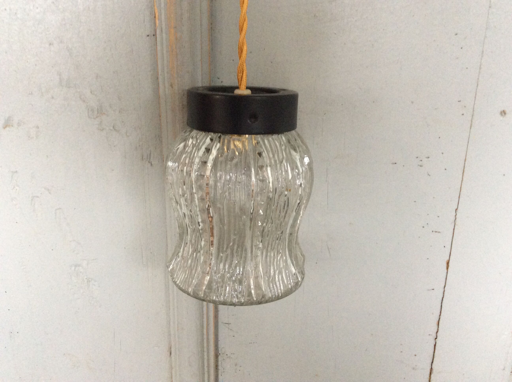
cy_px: 191
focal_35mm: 32
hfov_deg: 56.9
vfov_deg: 44.1
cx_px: 256
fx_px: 473
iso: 200
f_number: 2.4
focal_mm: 3.3
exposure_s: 1/25
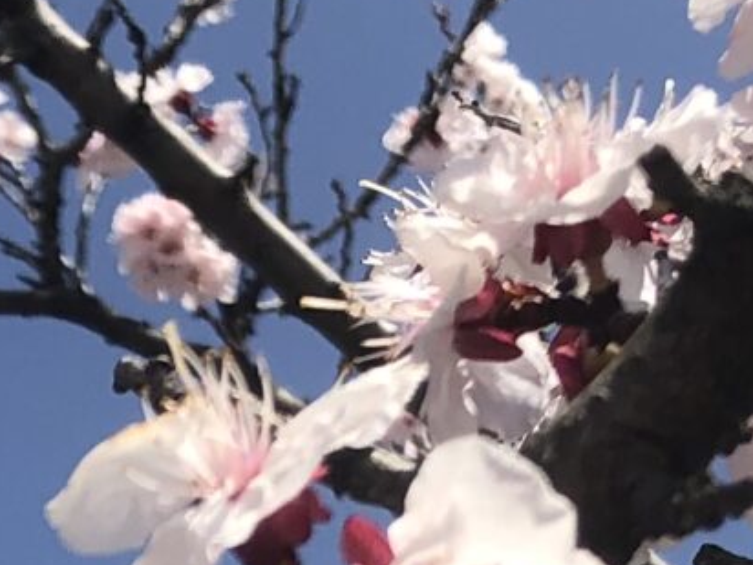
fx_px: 3785
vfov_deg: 8.1
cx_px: -49
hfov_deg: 11.2
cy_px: 1174
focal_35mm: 174
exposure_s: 1/1779
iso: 20
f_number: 1.8
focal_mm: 3.99
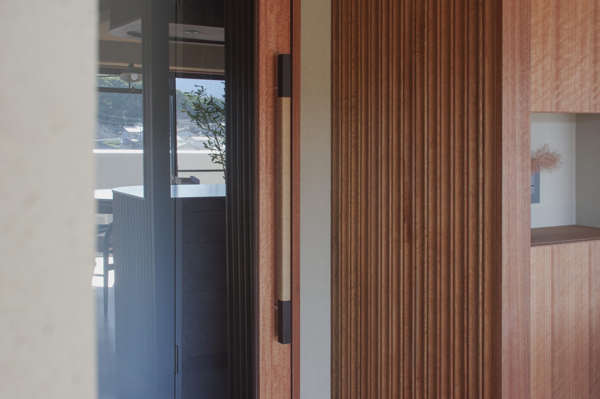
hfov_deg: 43.6
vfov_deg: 29.8
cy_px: 200
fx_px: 749
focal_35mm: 45
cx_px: 300
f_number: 8
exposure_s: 1/25
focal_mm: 30
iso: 400
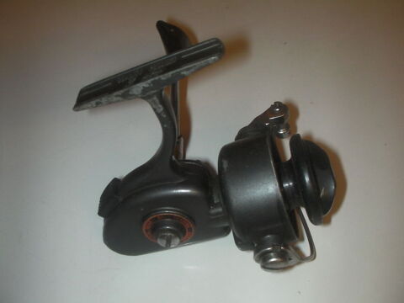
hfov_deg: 49.0
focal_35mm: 38
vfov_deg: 37.7
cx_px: 202
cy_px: 152
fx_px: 443
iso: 200
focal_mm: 6.3
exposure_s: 1/30
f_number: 5.6
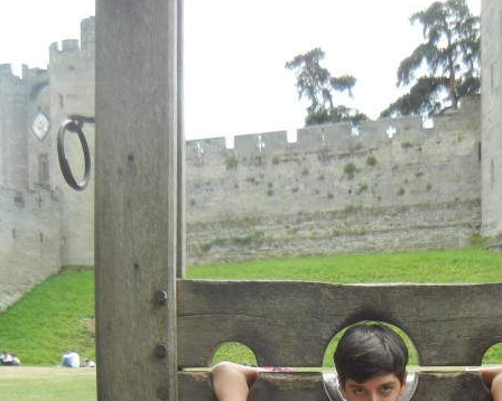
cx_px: 337
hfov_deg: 28.1
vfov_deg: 21.7
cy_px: 427
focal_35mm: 67
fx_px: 995
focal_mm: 5.4
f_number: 3.5
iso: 160
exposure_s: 1/444
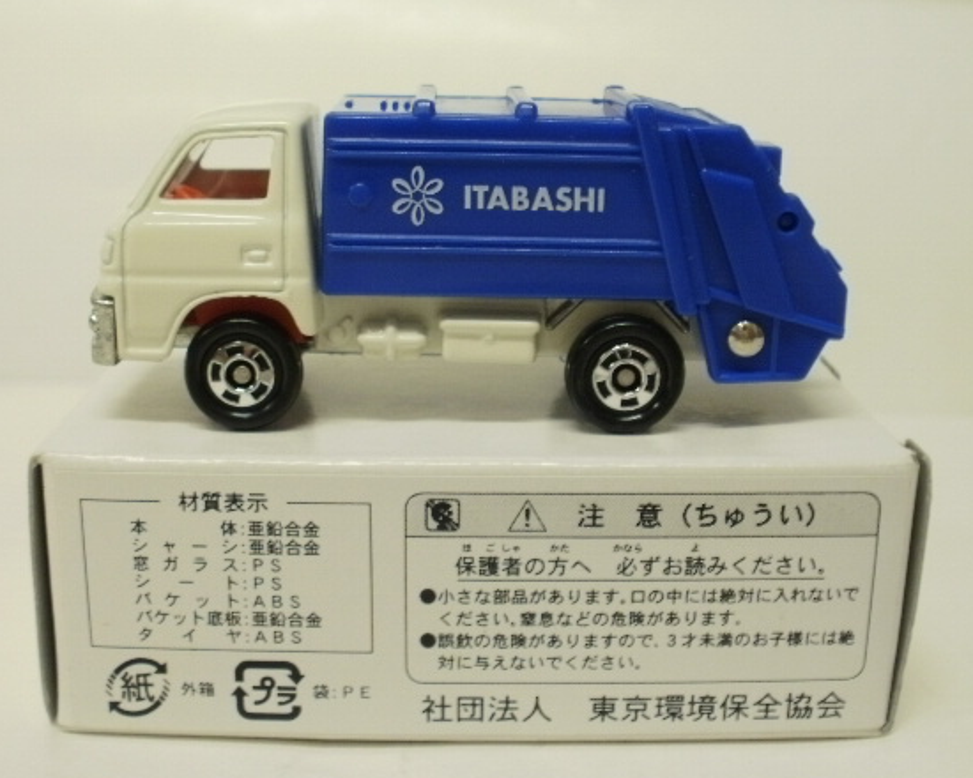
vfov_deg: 30.2
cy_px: 408
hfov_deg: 37.3
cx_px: 442
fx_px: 1440
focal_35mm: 50
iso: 125
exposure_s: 1/10
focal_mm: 7.7
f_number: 4
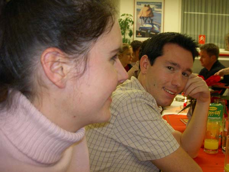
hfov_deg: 47.9
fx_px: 258
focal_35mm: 39
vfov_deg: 36.8
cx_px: 114
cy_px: 86
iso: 100
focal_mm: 8
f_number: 2.8
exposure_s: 1/59.5
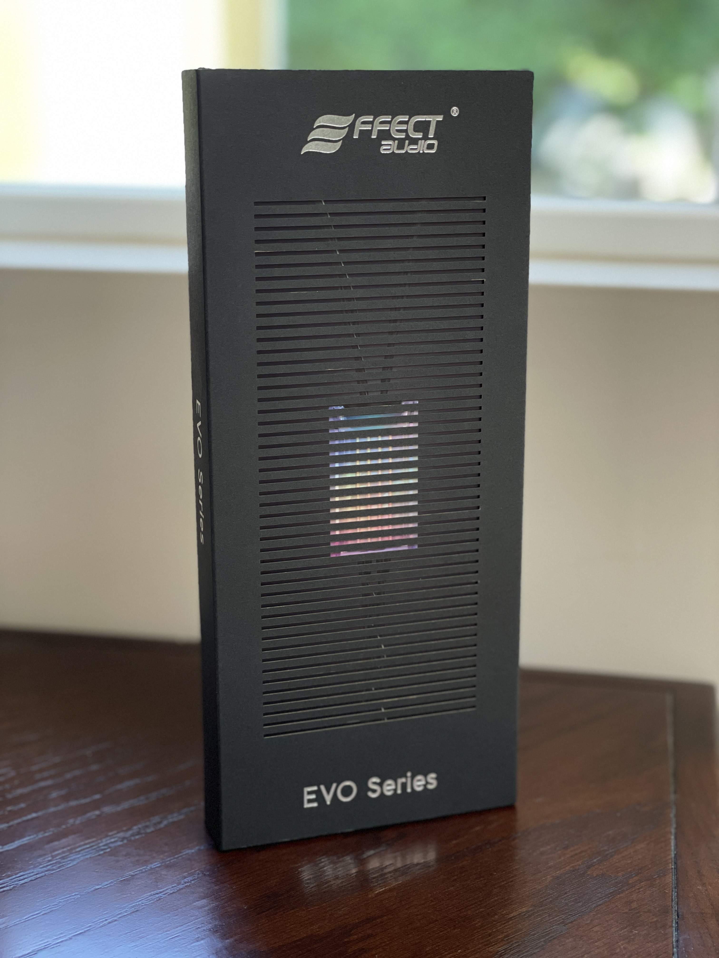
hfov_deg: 28.0
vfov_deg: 36.8
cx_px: 360
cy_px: 479
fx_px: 1440
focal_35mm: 52
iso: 250
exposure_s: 1/122
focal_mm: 6
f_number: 2
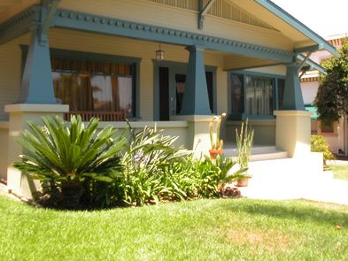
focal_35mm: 58
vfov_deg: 25.2
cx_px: 187
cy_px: 96
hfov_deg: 33.2
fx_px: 583
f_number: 4.9
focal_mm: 9.7
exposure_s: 1/207
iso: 100
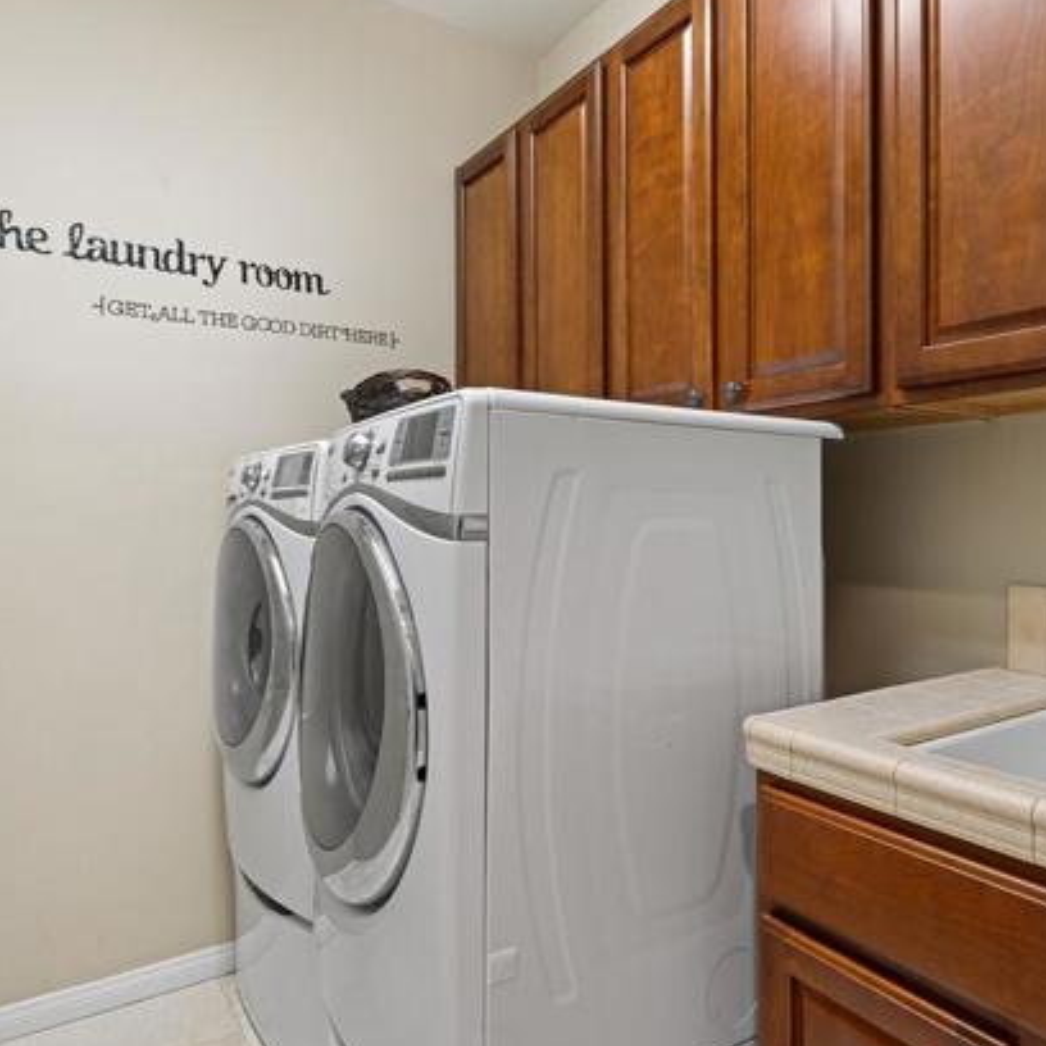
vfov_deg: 65.0
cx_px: 651
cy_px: 519
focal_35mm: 24
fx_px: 820
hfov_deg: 64.1
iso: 64
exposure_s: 1/4
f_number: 8
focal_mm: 18
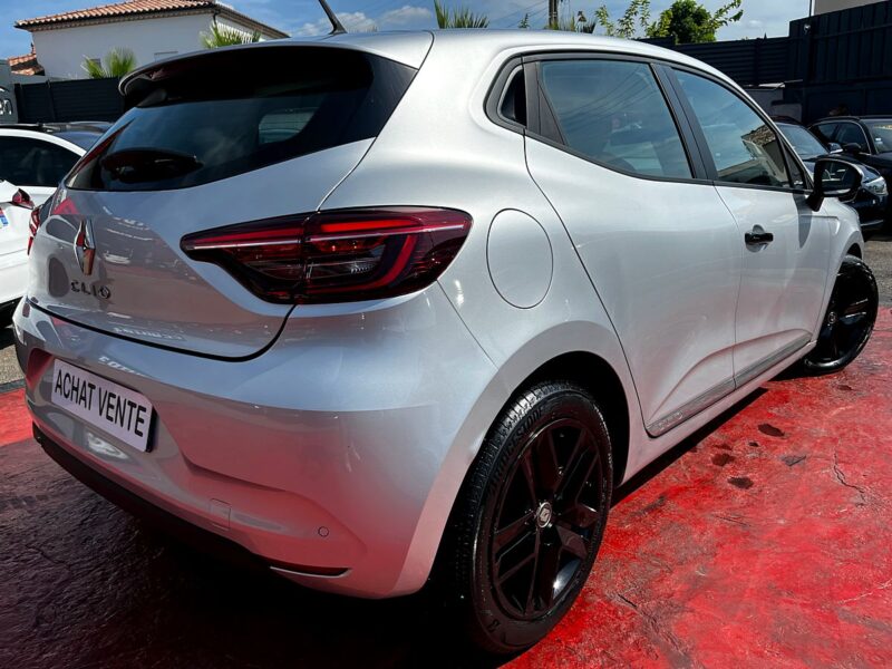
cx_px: 446
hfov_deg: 67.3
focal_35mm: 26
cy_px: 334
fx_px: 670
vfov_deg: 53.1
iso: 50
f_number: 1.6
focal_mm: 5.1
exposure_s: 1/4651
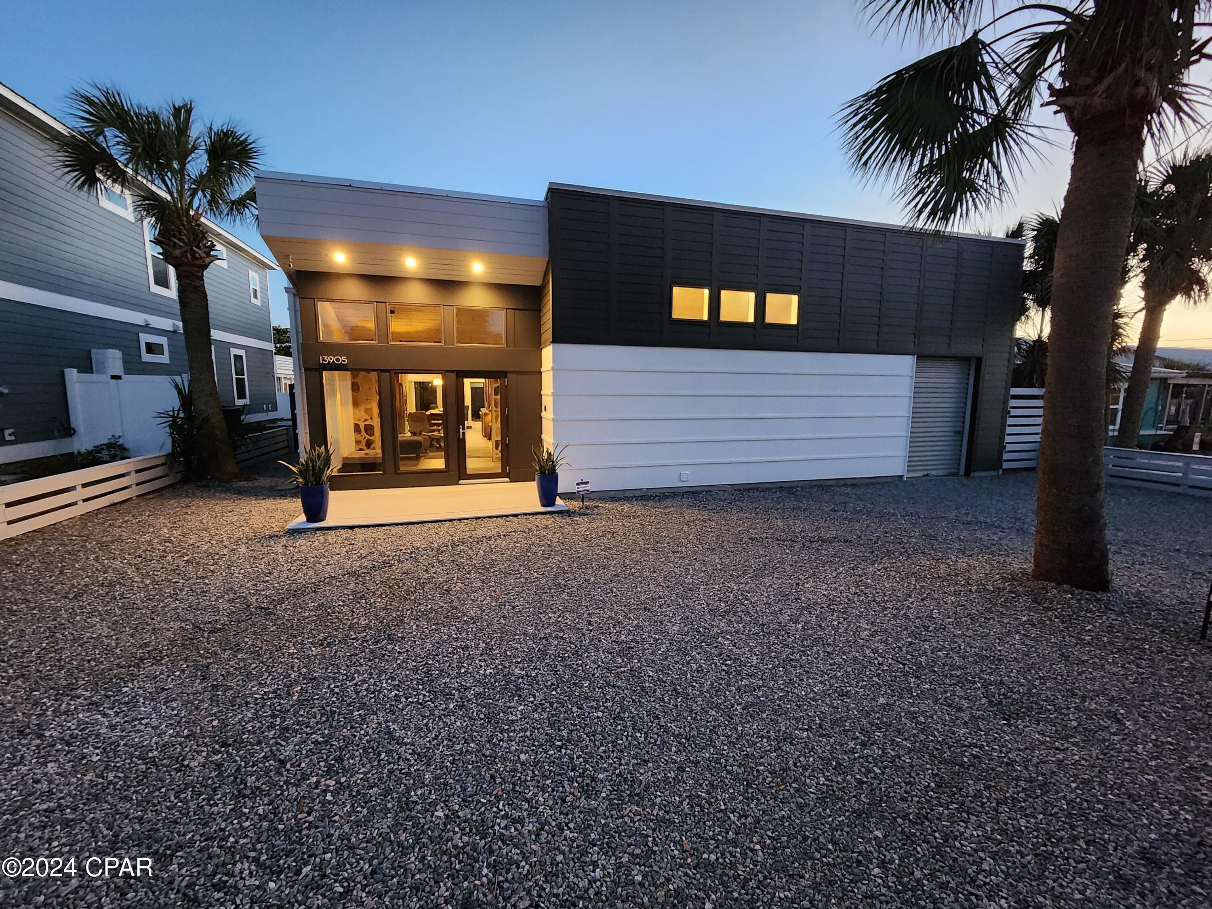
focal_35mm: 13
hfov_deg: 106.2
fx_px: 455
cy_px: 454
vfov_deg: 89.9
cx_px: 606
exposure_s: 1/24
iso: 800
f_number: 2.2
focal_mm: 2.2
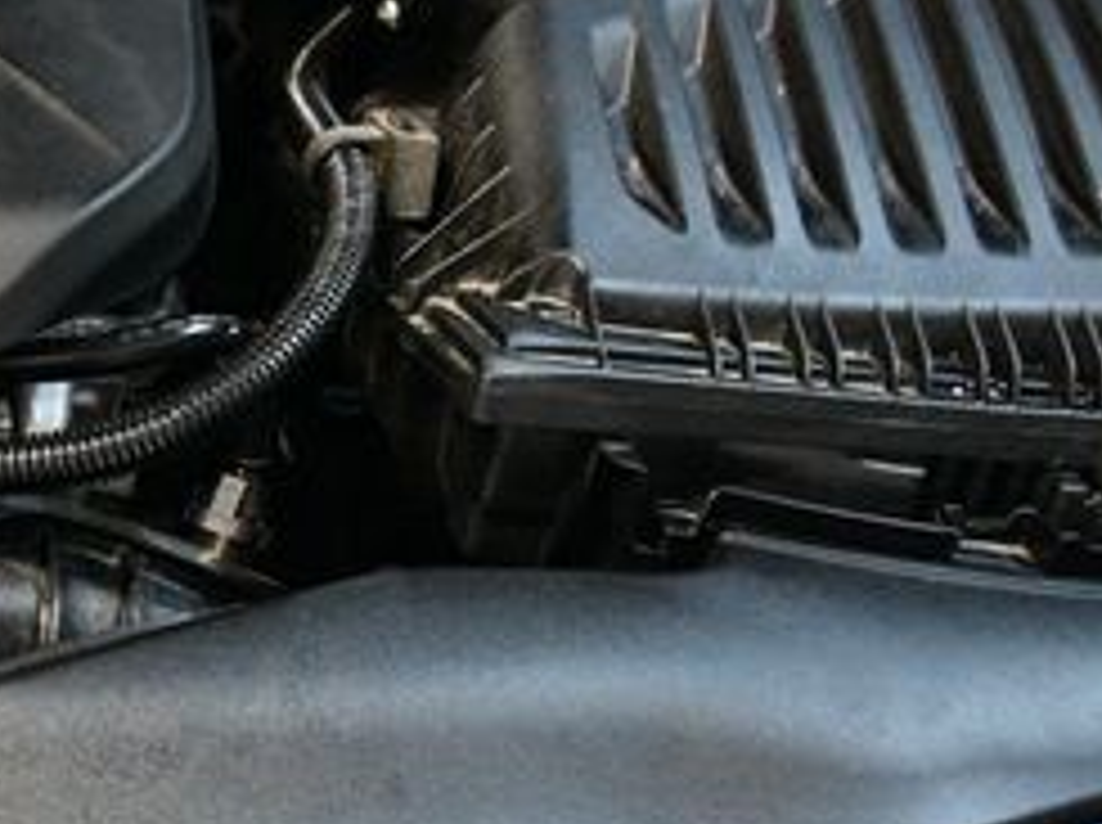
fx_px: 2638
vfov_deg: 17.7
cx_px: -324
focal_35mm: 83
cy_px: 441
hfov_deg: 21.4
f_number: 3.5
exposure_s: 1/60
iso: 3600
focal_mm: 22
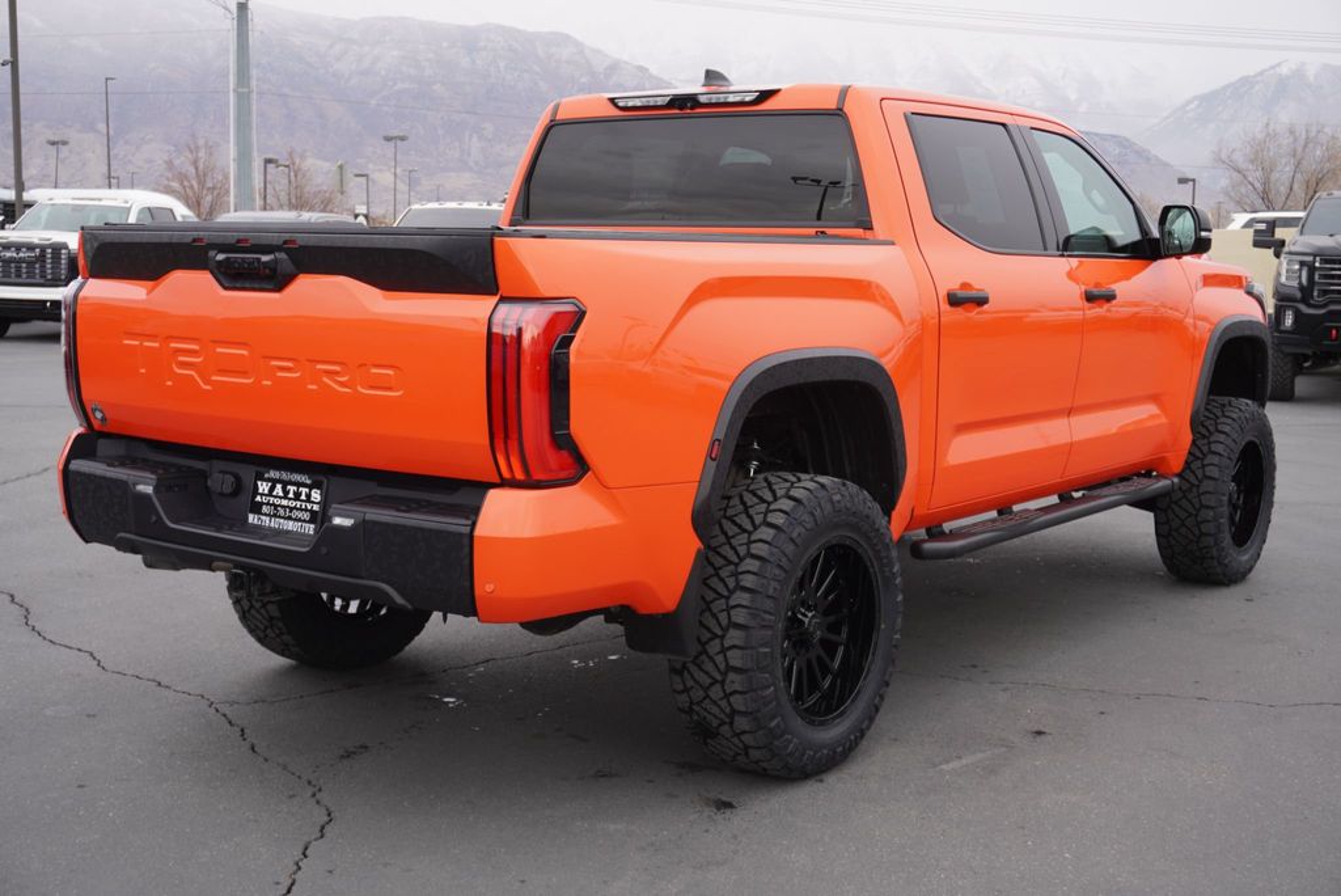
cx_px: 670
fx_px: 1621
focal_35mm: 44
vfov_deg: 30.9
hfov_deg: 44.9
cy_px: 448
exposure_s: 1/100
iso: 100
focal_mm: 29
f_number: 5.6
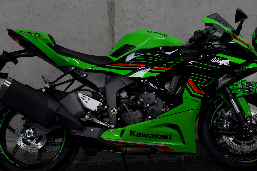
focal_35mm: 80
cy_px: 78
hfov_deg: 25.2
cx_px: 169
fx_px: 571
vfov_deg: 17.1
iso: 500
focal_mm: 50
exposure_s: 1/250
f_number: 3.2
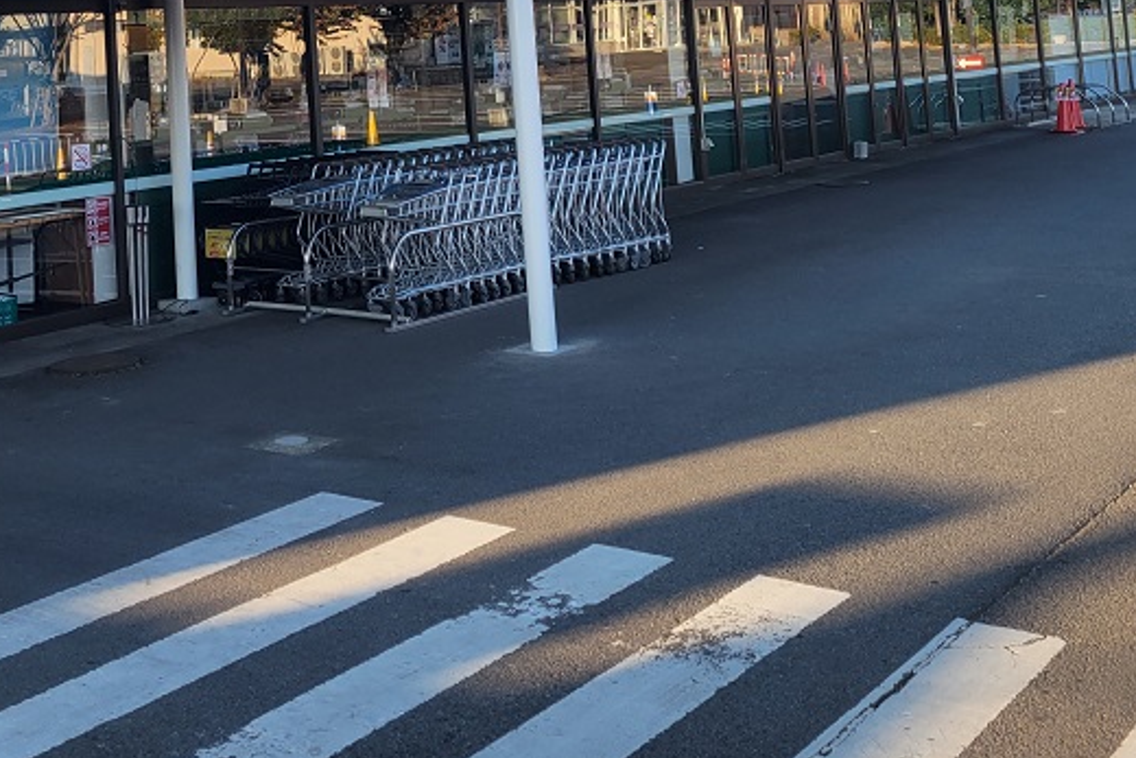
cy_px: -50
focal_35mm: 52
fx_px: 1641
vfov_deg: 24.5
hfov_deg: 37.1
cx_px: 258
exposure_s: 1/638
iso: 40
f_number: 1.8
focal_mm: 5.4
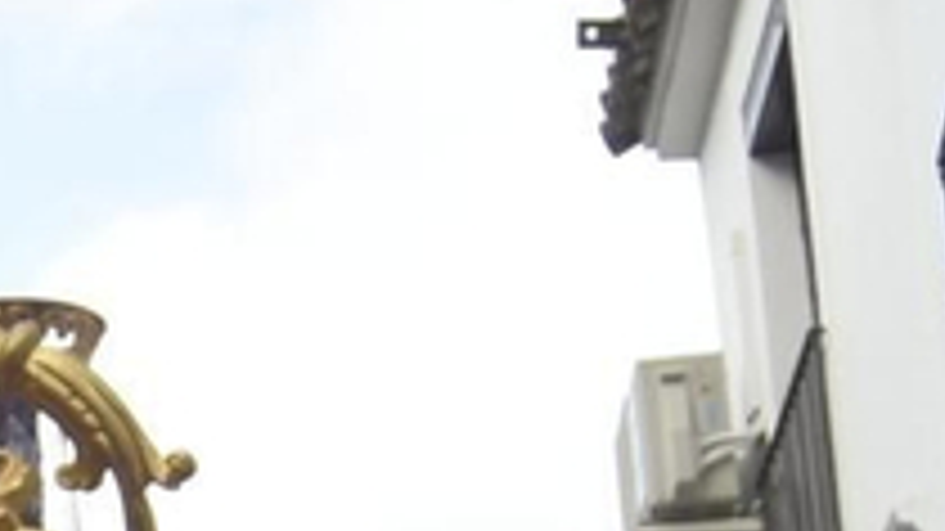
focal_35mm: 232
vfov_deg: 5.0
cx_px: -1071
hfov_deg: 8.7
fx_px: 5812
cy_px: 1431
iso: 200
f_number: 5.6
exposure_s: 1/320
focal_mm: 29
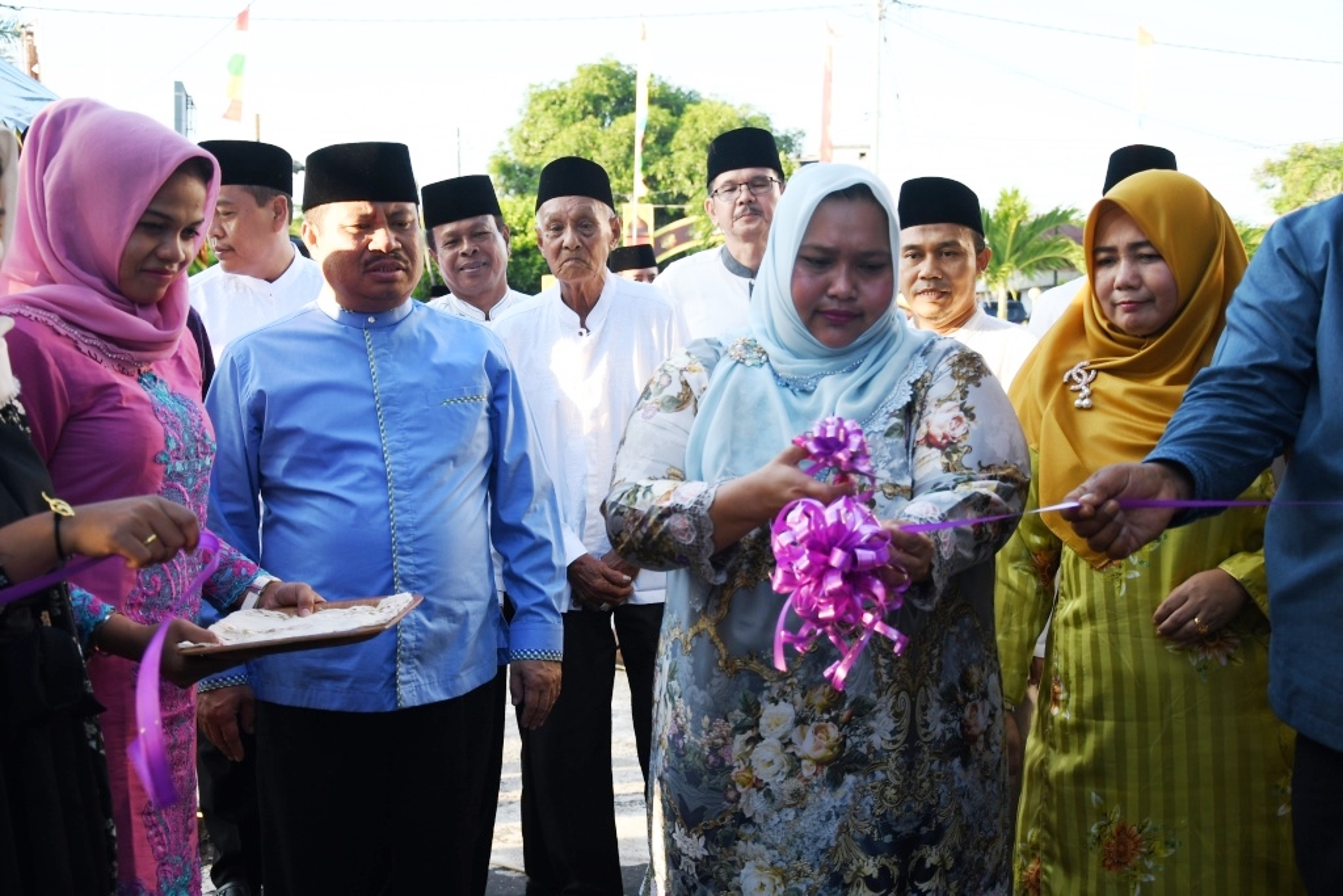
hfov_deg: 41.1
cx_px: 672
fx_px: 1791
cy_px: 448
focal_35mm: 48
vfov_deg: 28.1
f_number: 4.5
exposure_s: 1/250
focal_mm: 32
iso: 320
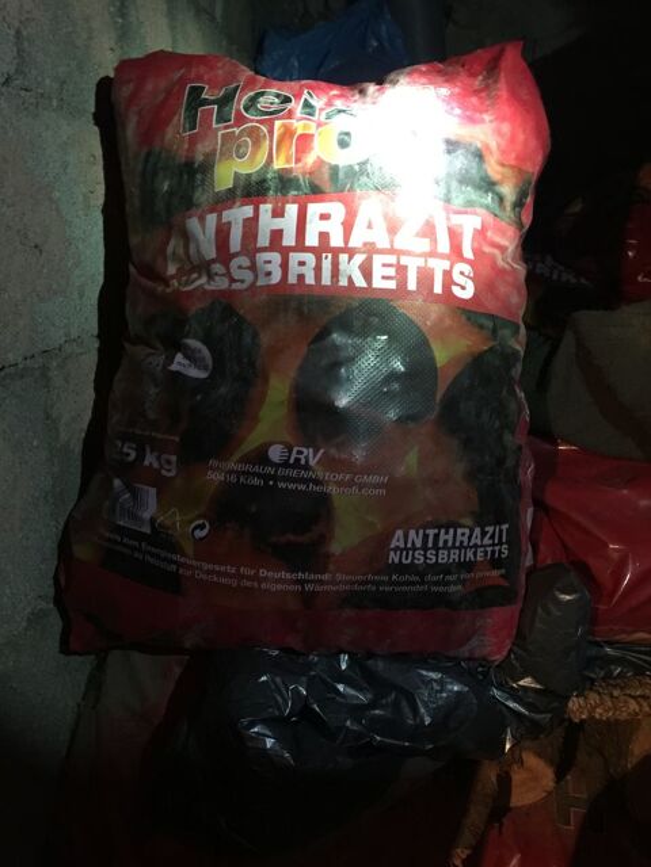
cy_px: 434
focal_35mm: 29
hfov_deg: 48.2
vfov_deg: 61.7
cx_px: 326
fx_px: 727
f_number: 2.2
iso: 160
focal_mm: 4.15
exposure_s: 1/8
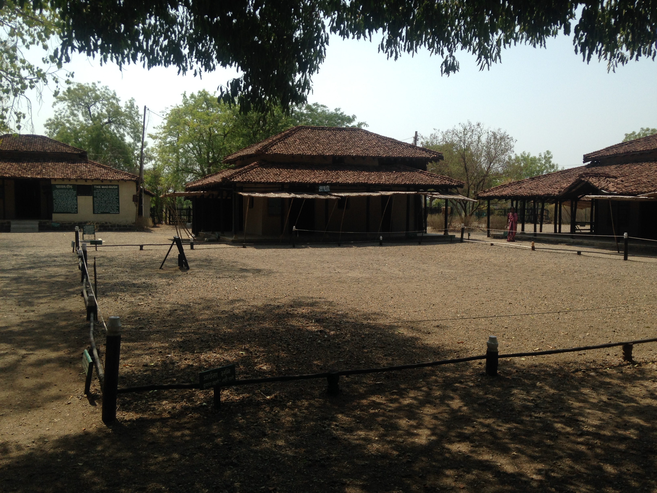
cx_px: 328
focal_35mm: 33
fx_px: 626
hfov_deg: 55.4
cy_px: 246
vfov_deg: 42.9
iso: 50
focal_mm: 4.12
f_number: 2.4
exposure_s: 1/1323
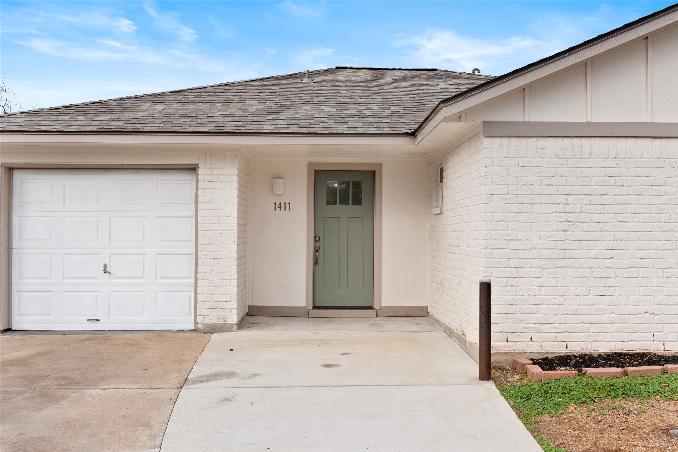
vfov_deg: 42.3
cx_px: 339
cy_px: 226
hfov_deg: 60.3
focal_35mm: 31
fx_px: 584
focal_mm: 20.8
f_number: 8
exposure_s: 1/250
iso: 800
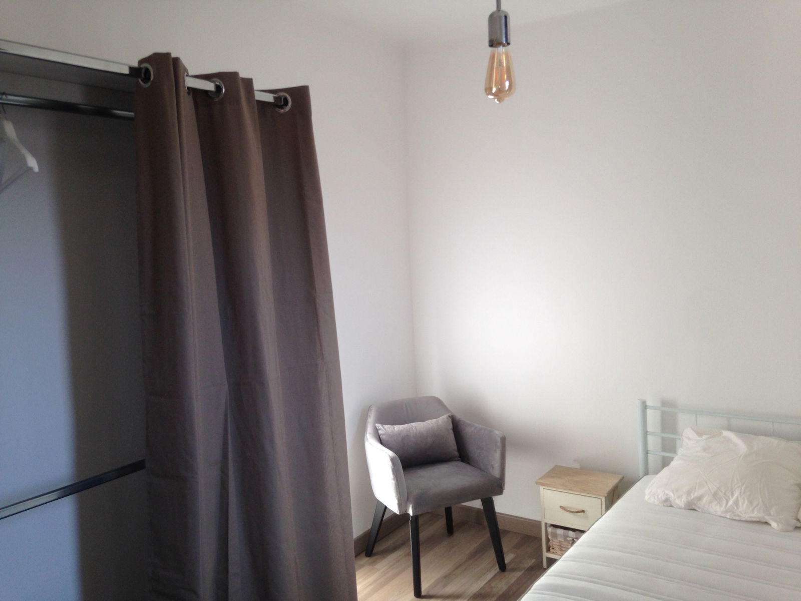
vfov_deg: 42.9
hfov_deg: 55.4
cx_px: 400
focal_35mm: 33
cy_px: 300
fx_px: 764
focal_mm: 4.12
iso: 50
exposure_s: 1/60
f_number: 2.4
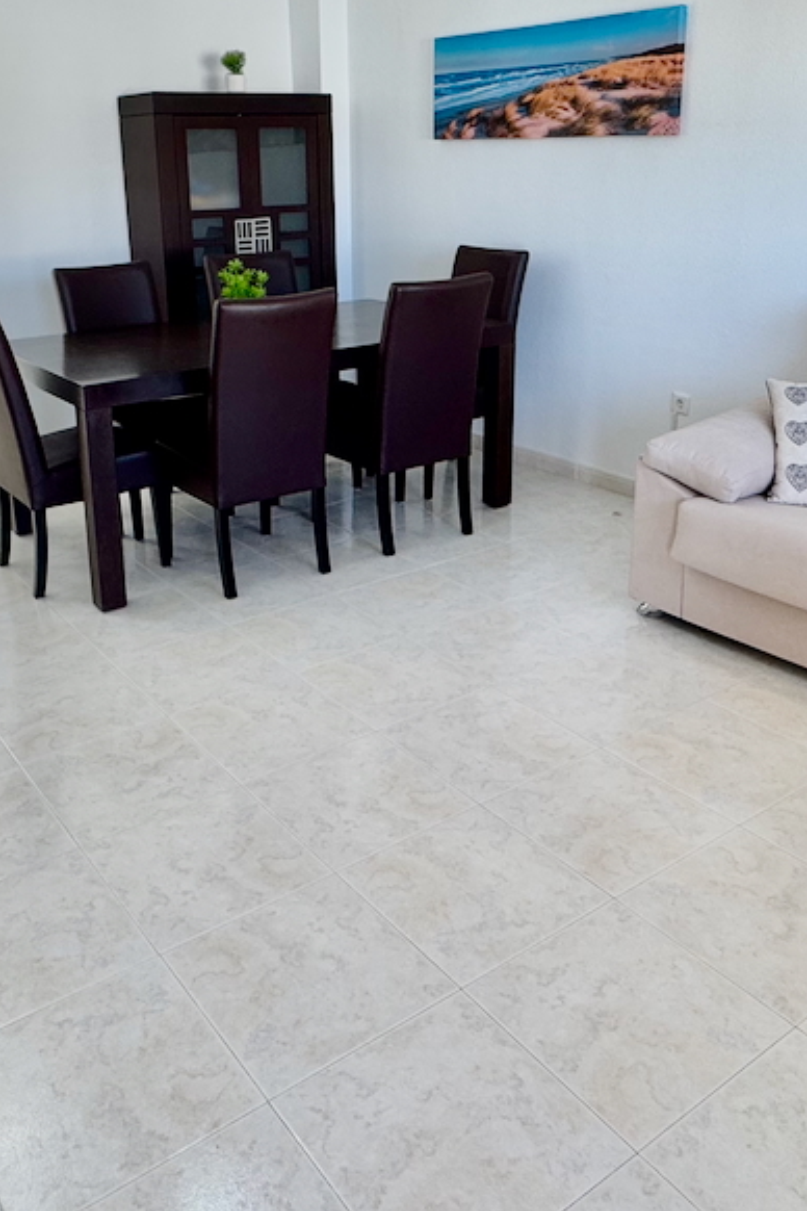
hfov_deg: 41.0
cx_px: 352
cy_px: 481
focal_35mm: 32
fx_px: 1076
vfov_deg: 58.2
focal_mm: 2.22
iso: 64
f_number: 2.2
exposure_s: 1/100
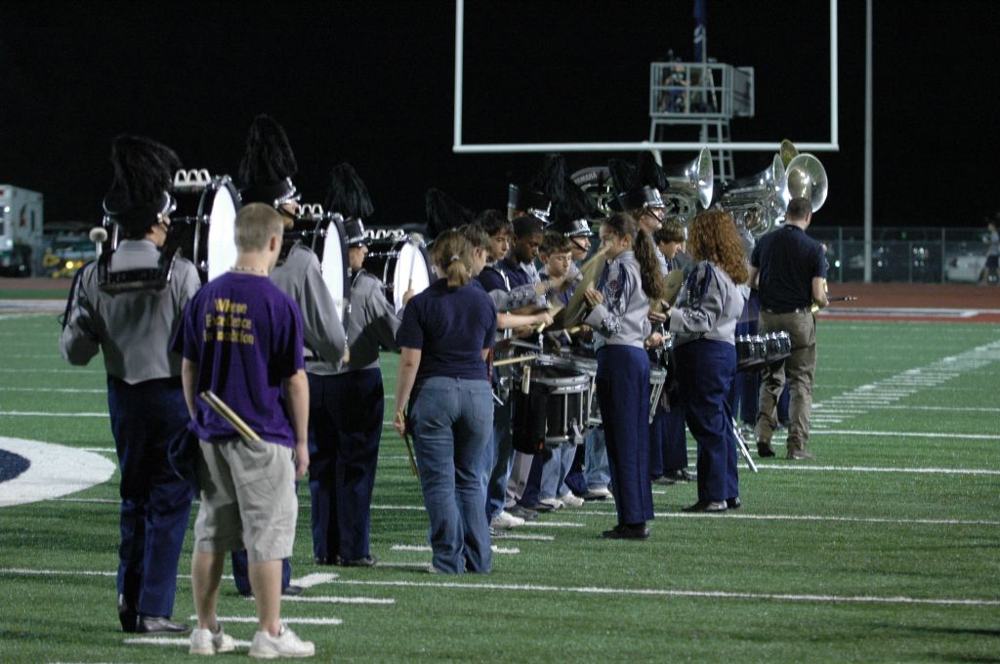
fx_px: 4078
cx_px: 500
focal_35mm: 147
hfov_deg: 14.0
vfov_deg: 9.3
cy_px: 332
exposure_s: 1/60
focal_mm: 98
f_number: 2.8
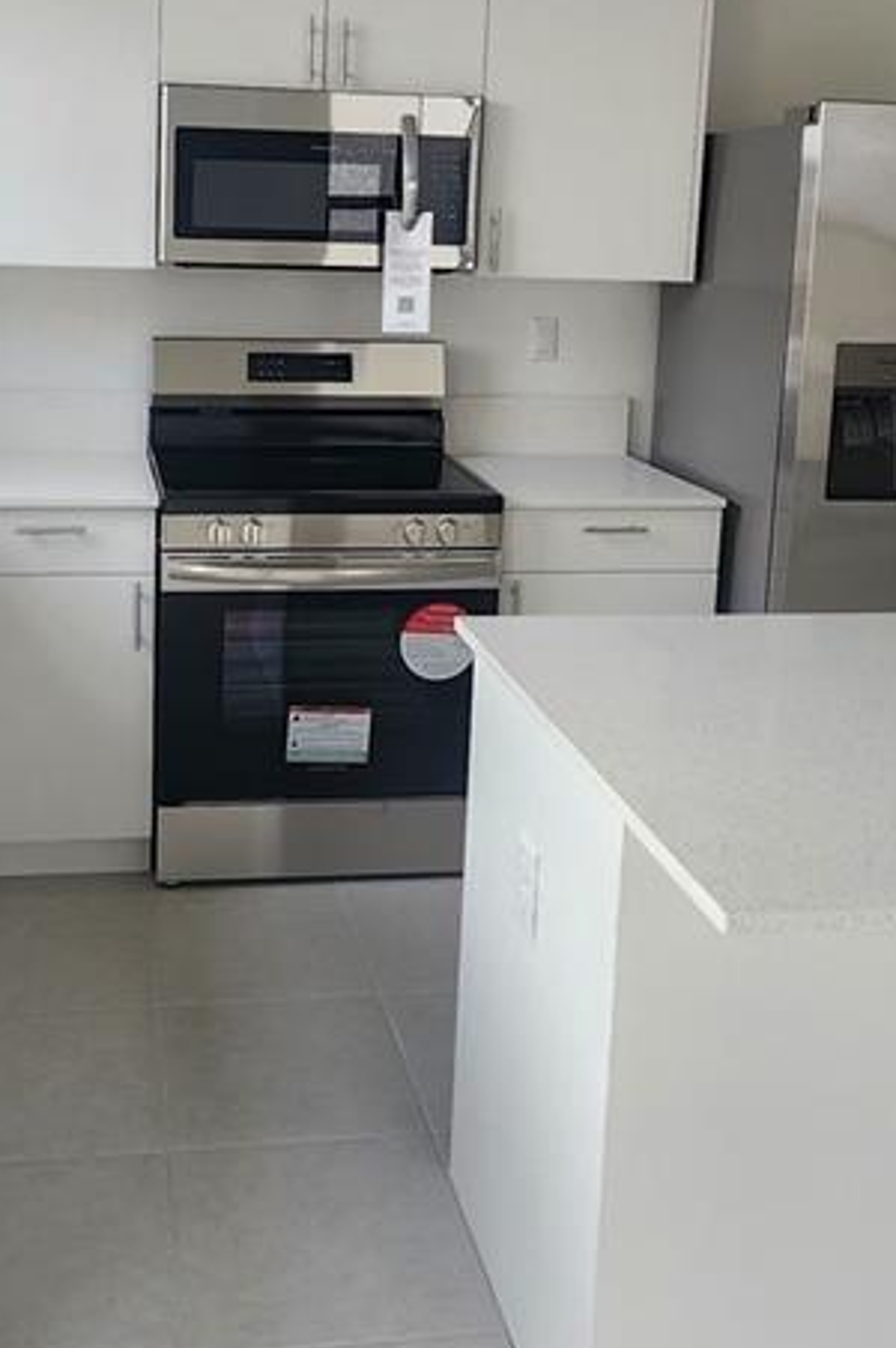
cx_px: 293
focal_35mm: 36
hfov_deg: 36.4
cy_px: 436
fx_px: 1346
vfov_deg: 52.0
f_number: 2.2
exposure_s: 1/60
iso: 64
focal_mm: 2.2
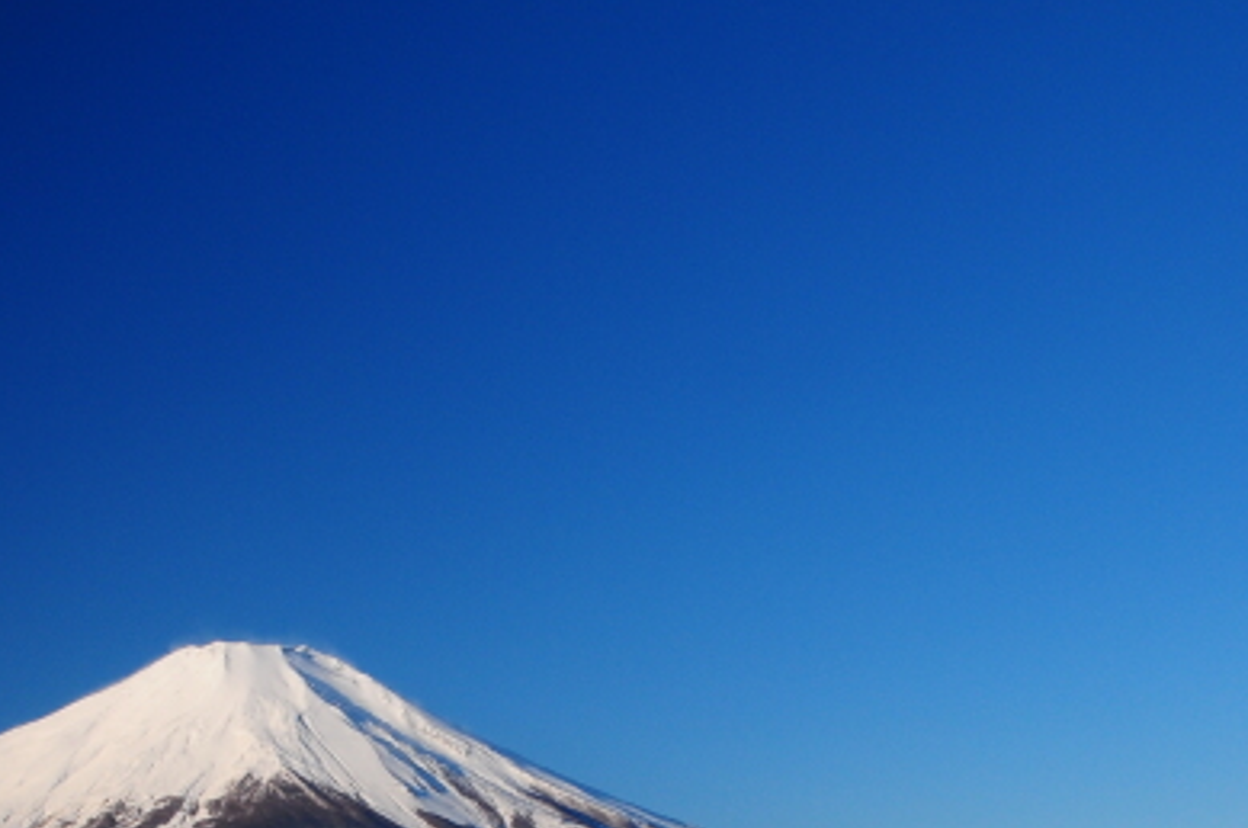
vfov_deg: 17.9
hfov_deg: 27.2
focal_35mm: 74
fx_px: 2561
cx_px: 423
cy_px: 839
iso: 200
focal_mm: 24
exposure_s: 1/25
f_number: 22
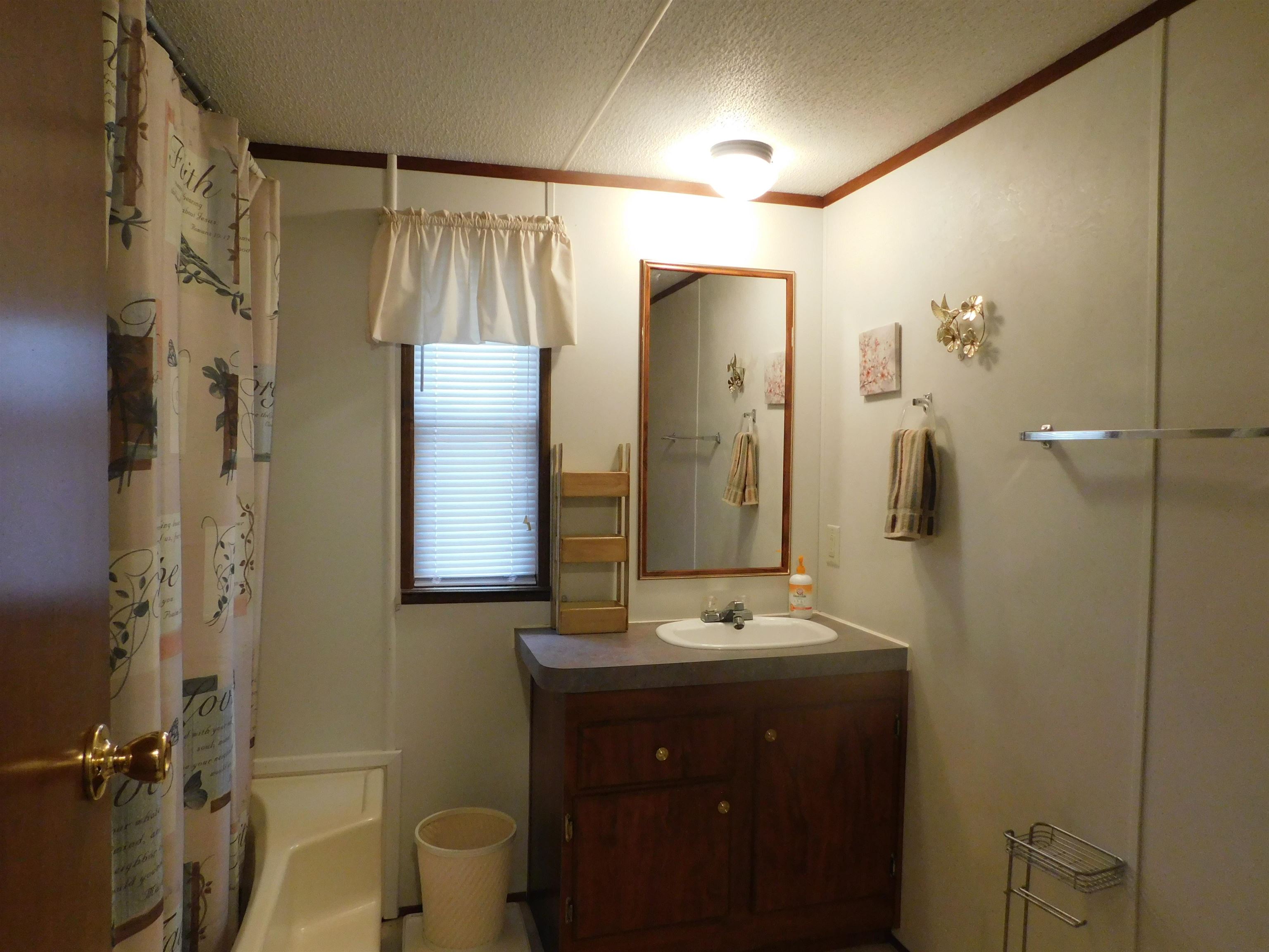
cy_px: 476
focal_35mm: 23
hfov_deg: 73.9
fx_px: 843
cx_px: 634
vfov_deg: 58.9
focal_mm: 4
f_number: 3
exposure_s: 1/25
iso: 400
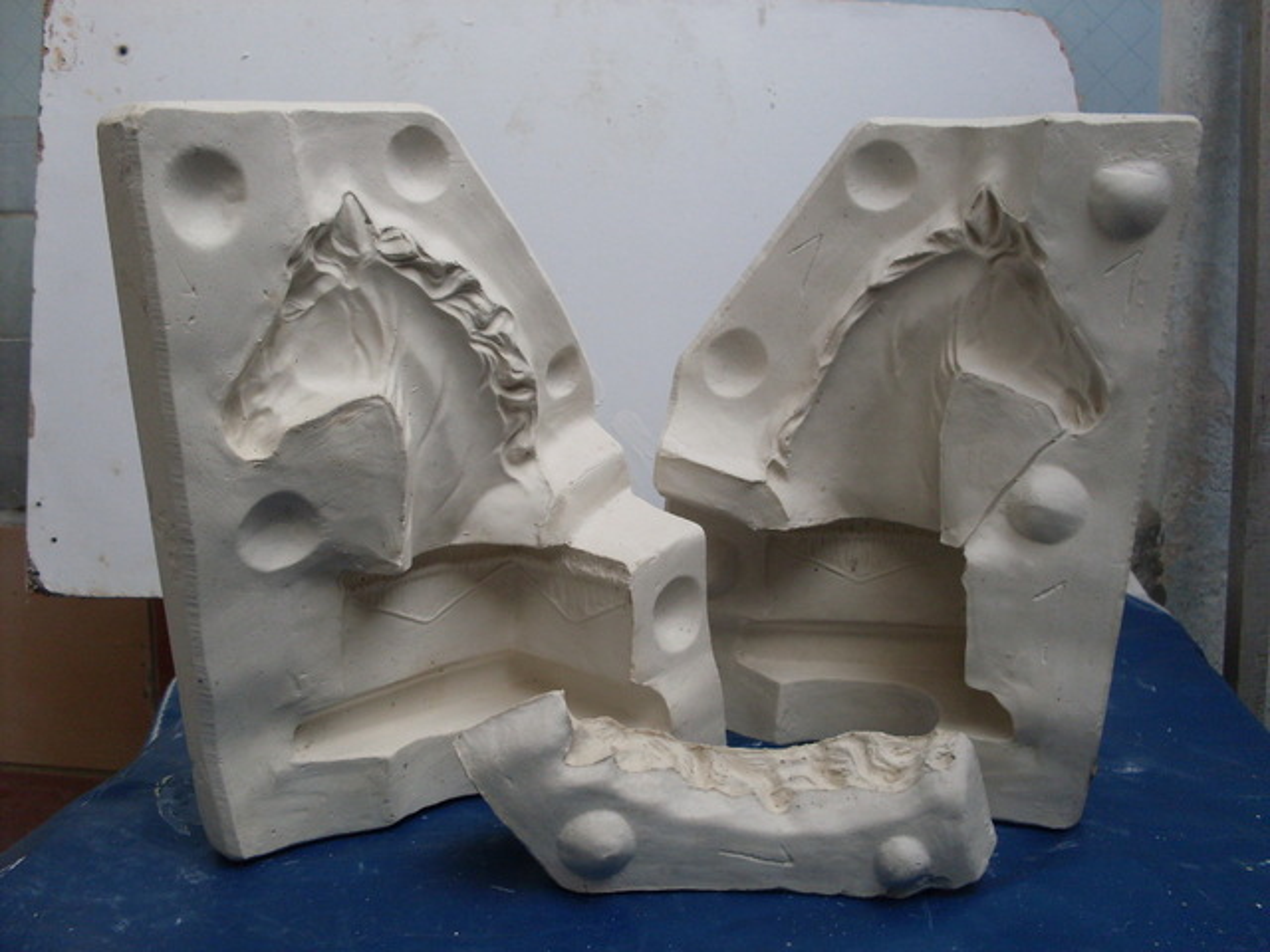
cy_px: 476
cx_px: 635
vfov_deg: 37.7
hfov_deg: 49.0
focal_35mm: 38
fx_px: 1394
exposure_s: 1/90
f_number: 2.8
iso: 100
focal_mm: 6.3
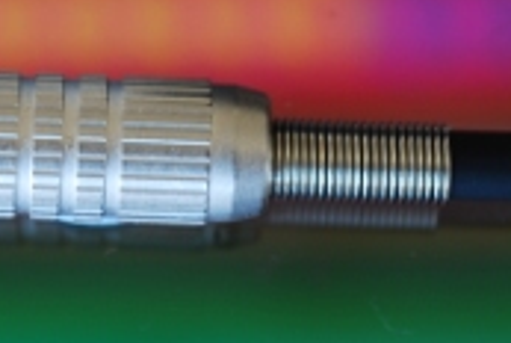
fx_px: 3313
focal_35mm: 233
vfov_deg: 5.9
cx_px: 177
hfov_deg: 8.8
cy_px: -44
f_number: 5.6
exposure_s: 1/8
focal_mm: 60
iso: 100
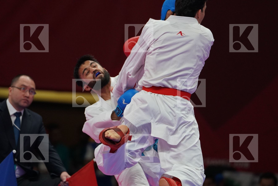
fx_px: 3243
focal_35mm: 420
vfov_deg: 3.3
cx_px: 139
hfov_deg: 4.9
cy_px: 93
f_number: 4
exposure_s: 1/1000
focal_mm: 280
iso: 2500
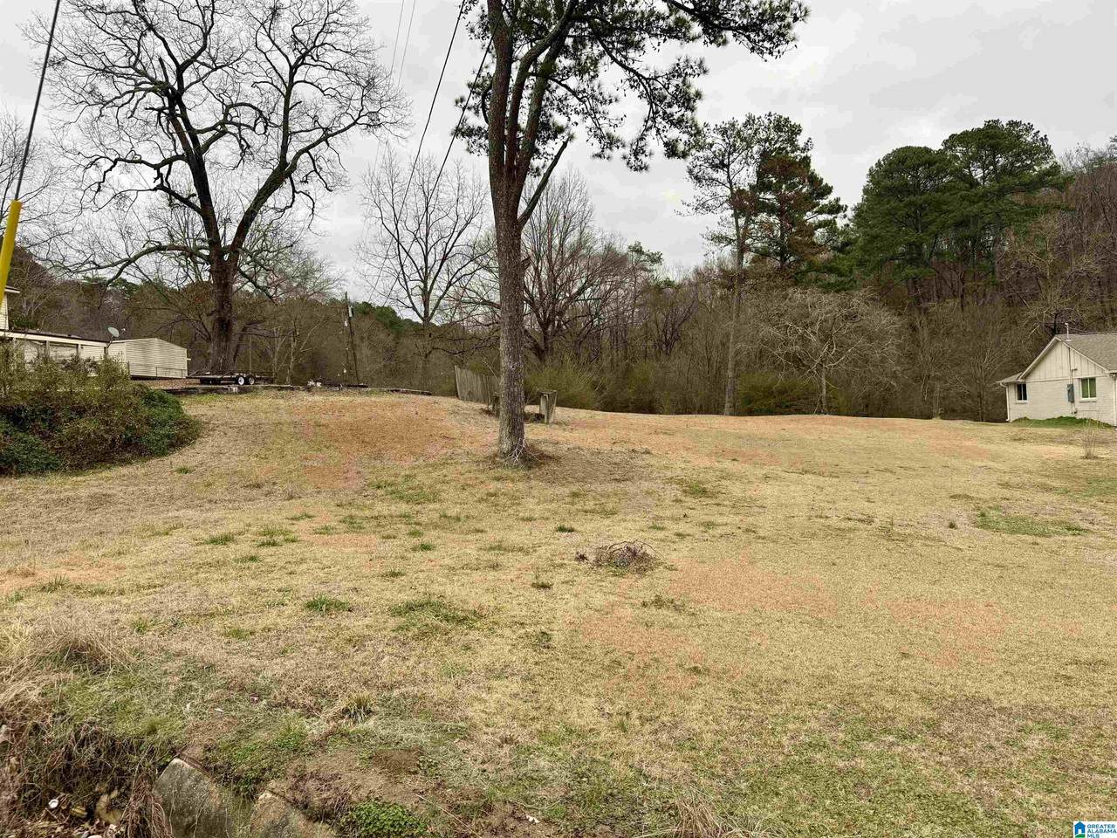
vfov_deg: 56.8
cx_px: 558
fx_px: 774
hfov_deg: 71.6
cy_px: 419
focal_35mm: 24
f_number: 1.78
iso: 64
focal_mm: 6.76
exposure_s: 1/194
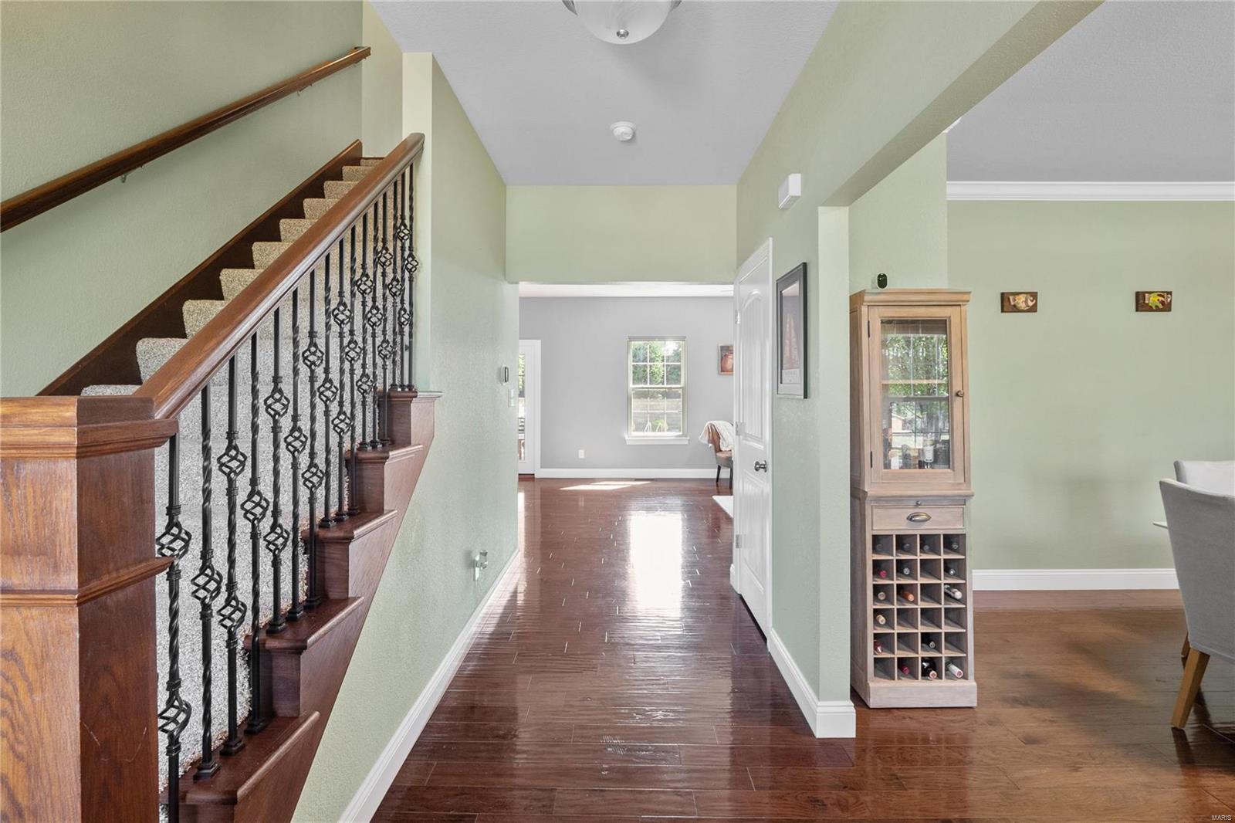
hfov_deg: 96.7
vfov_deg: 73.7
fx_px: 549
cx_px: 618
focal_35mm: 16
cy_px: 412
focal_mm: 8
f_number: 8
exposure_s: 1/2.5
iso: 400
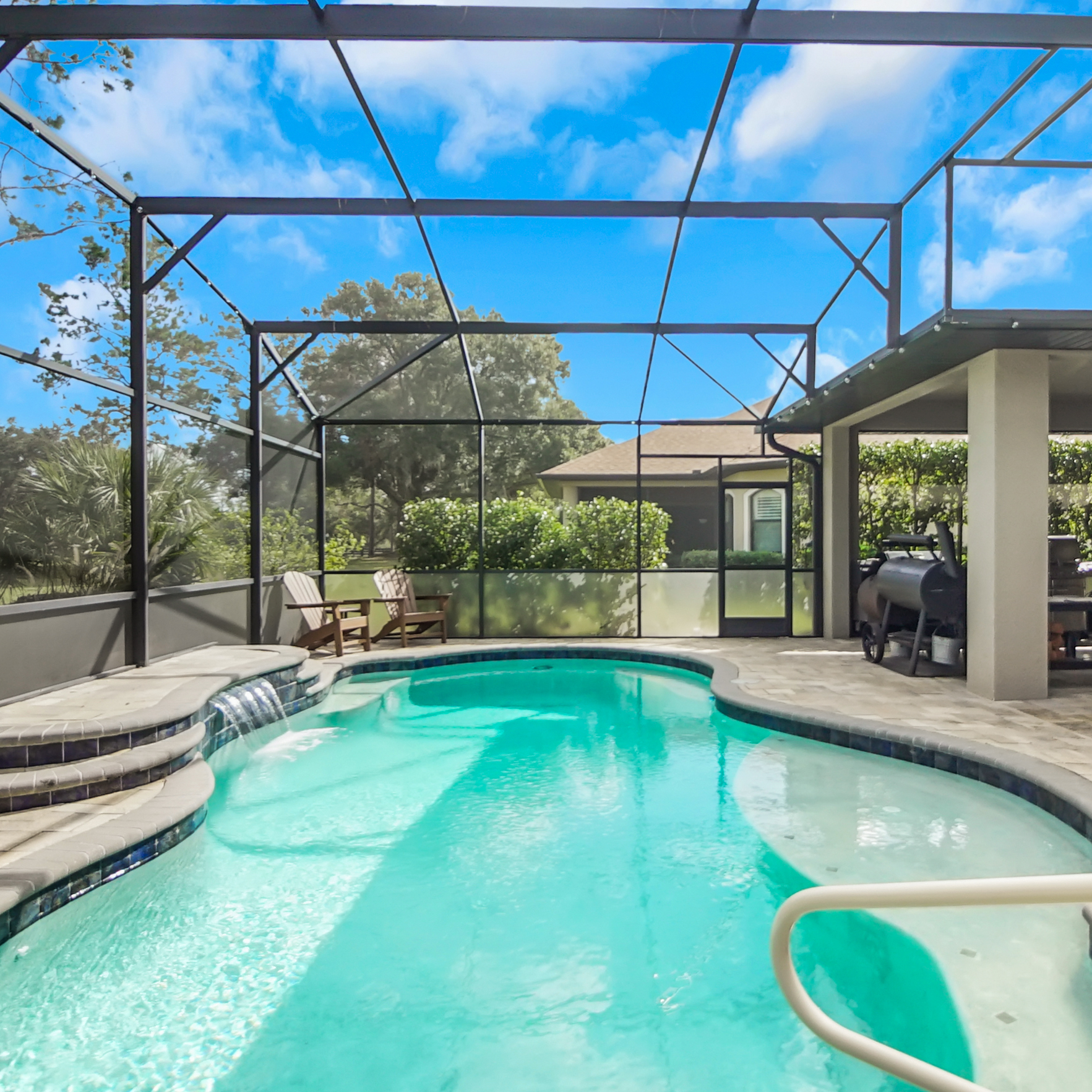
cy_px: 568
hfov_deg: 74.3
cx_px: 635
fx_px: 714
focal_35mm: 20
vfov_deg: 74.8
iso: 800
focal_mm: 10
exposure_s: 1/2000
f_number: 4.5
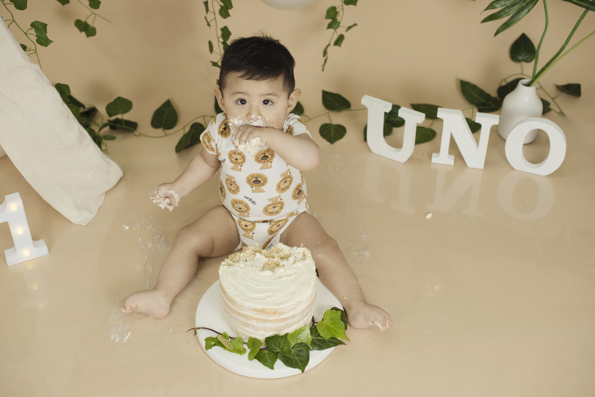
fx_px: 827
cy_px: 198
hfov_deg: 39.6
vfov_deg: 27.0
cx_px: 298
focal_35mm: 50
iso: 500
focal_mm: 50
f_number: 3.2
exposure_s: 1/200
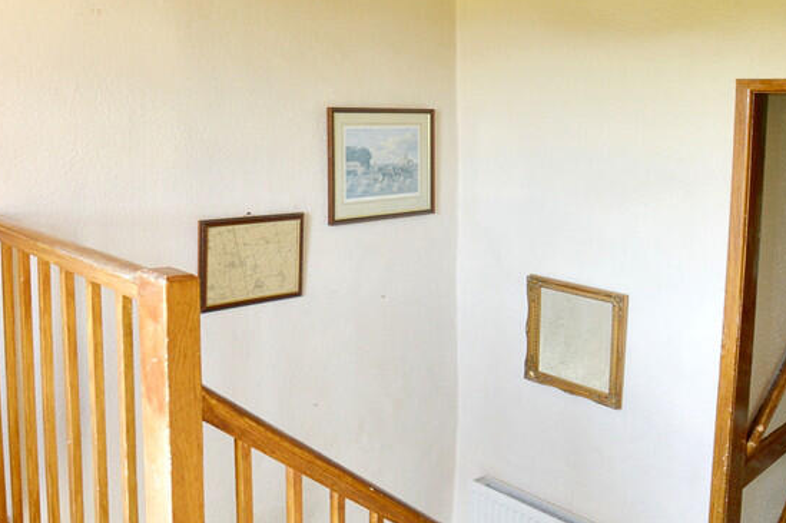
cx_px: 198
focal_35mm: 28
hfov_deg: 61.9
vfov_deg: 42.0
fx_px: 611
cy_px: 485
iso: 450
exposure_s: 1/15
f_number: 8
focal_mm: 10
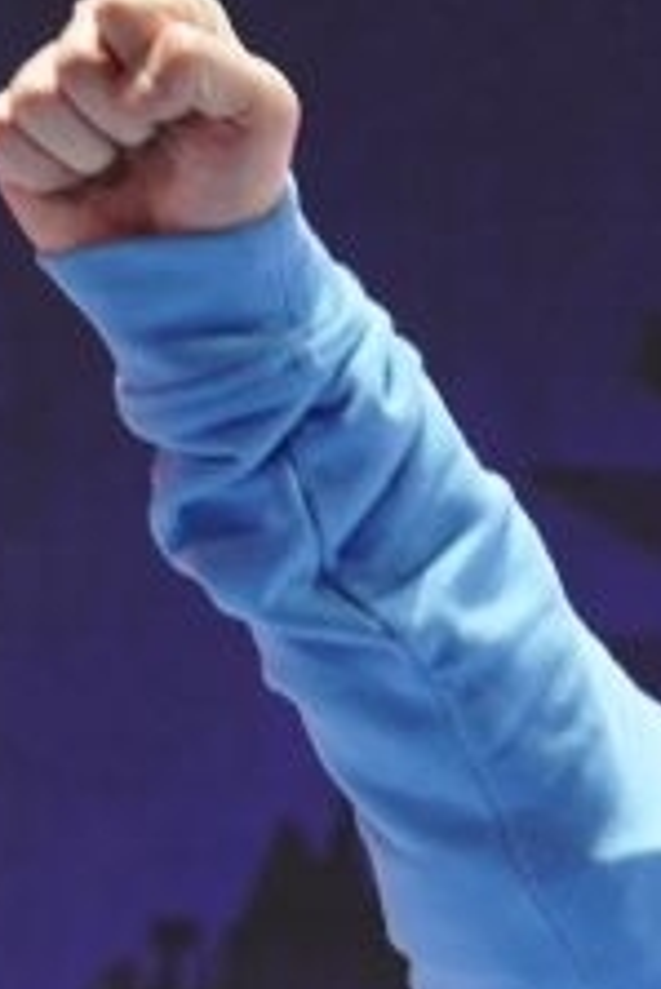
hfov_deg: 1.3
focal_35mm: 1074
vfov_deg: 1.9
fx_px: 29532
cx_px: 1424
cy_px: 1832
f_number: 2.8
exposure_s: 1/250
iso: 1250
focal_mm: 200
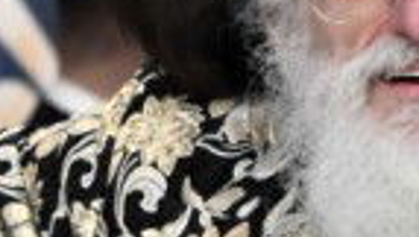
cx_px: 47
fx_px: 16682
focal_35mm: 1499
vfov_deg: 0.8
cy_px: 230
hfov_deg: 1.4
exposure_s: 1/400
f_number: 2.8
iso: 1600
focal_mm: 200
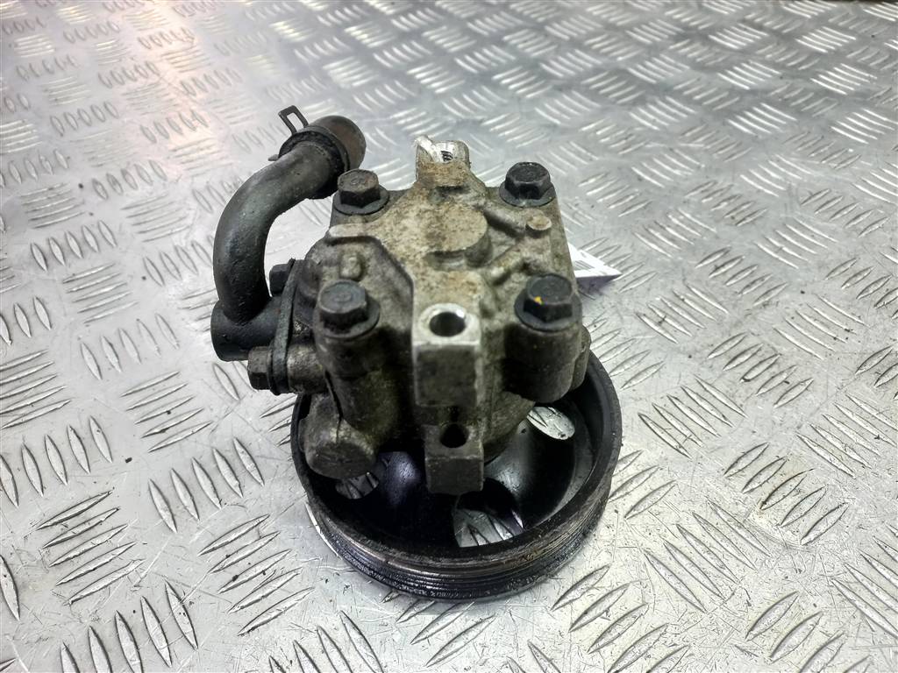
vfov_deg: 54.9
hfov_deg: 69.4
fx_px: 649
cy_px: 336
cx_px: 449
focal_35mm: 25
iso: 125
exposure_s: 1/50
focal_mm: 4.6
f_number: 1.8
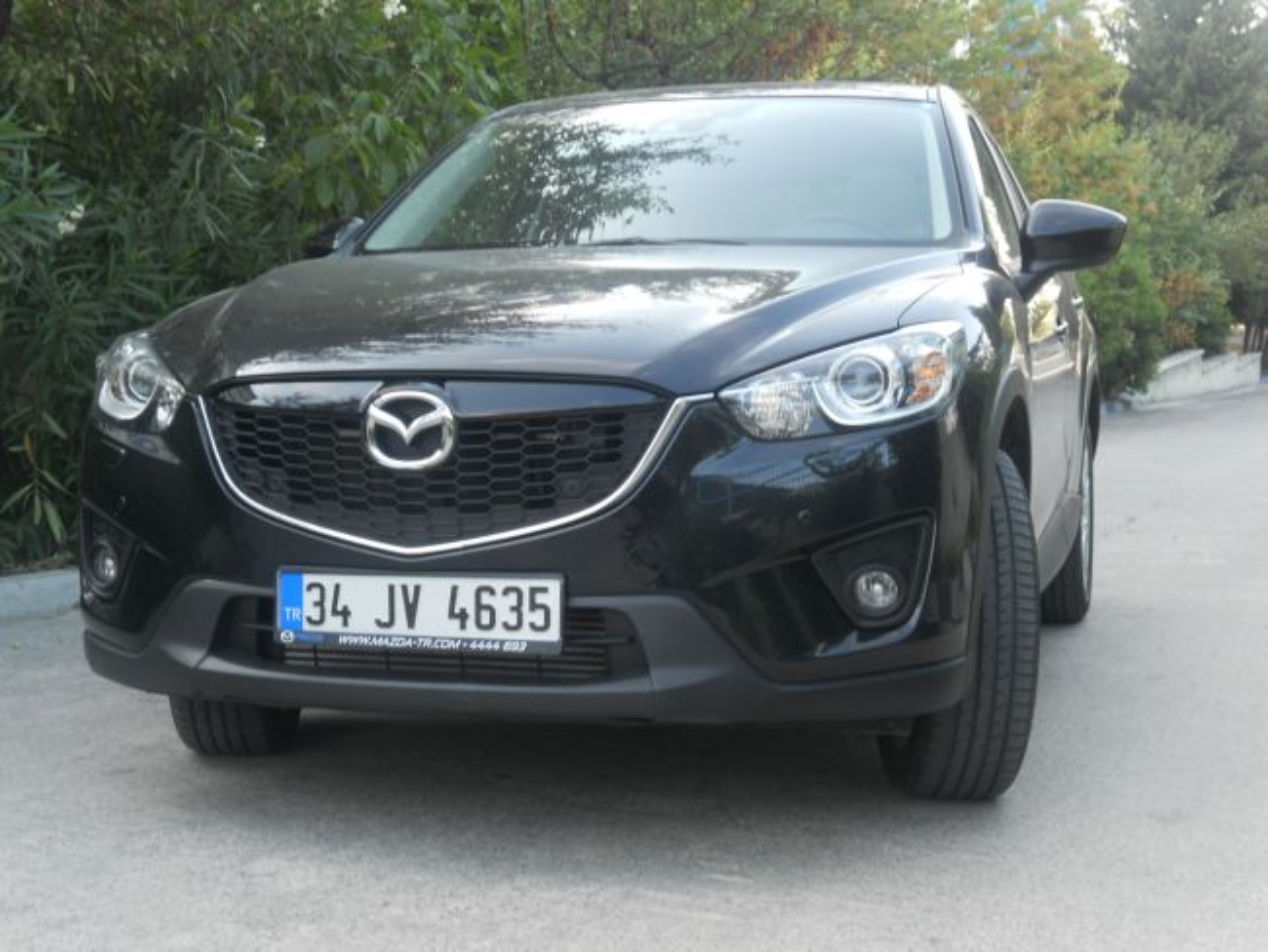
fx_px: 1979
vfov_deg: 27.1
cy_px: 476
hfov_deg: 35.5
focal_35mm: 54
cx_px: 634
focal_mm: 9.8
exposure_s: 1/30
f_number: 4.8
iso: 80
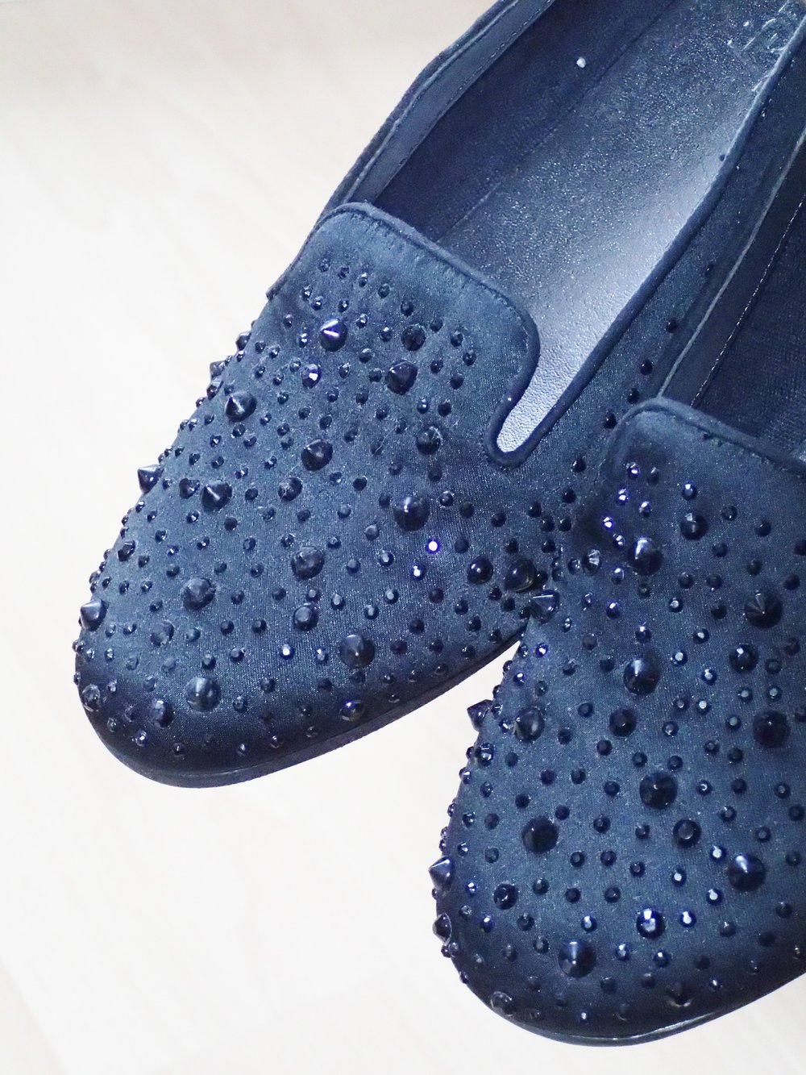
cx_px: 403
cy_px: 538
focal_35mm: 74
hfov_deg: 19.9
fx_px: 2297
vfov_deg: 26.3
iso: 1600
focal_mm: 13.47
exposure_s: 1/30
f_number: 4.2
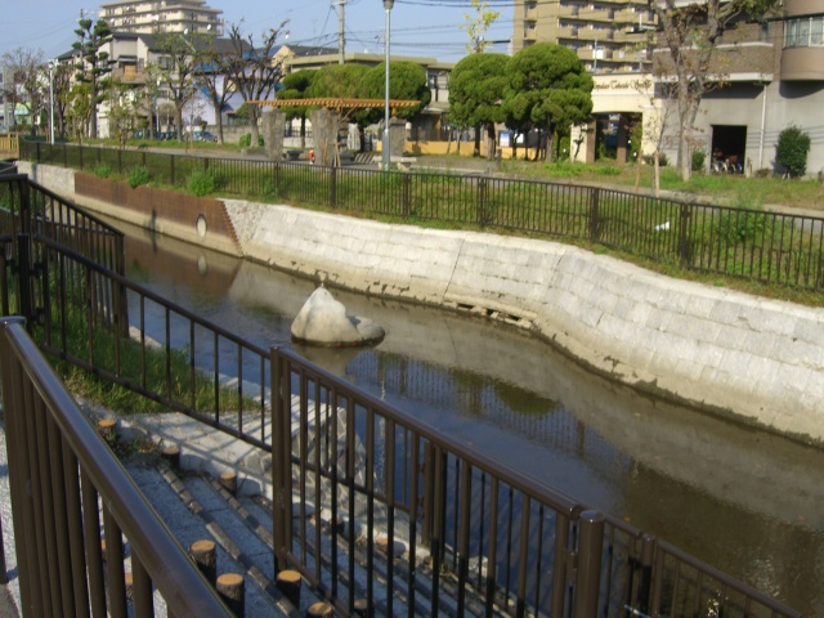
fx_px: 905
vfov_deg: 37.7
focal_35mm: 38
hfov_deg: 49.0
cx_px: 412
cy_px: 309
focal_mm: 7.9
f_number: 8
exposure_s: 1/125
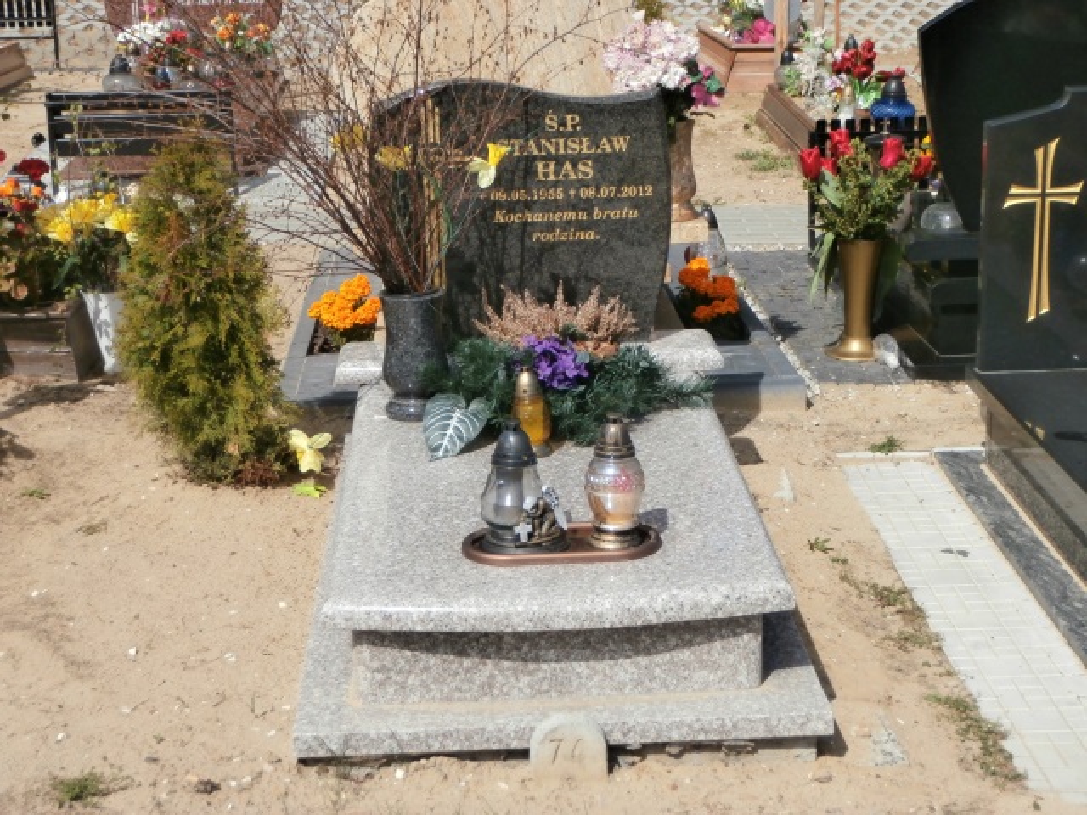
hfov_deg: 28.6
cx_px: 544
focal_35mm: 68
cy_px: 408
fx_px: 2135
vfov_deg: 21.6
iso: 100
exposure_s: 1/800
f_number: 4.7
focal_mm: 12.1
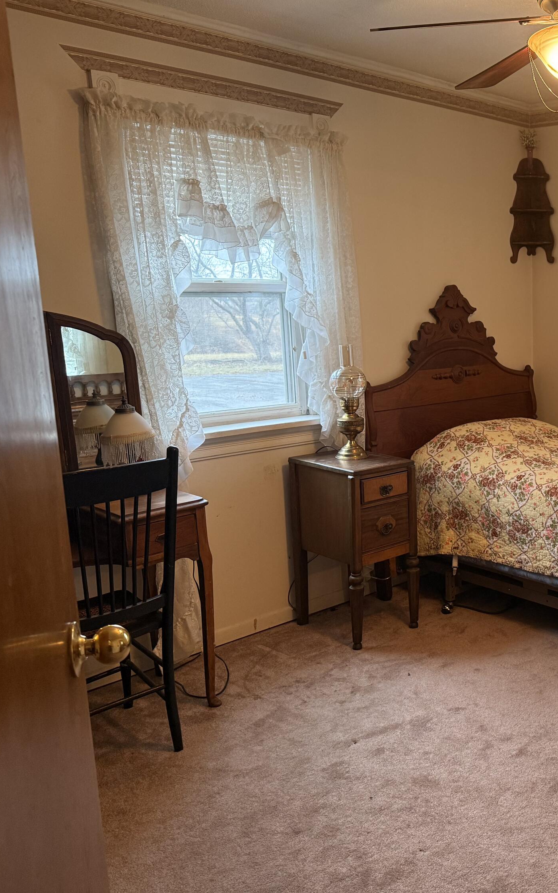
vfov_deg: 56.7
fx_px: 827
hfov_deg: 33.8
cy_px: 446
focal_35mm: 34
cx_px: 566
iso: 250
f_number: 1.78
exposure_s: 1/60
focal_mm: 6.76
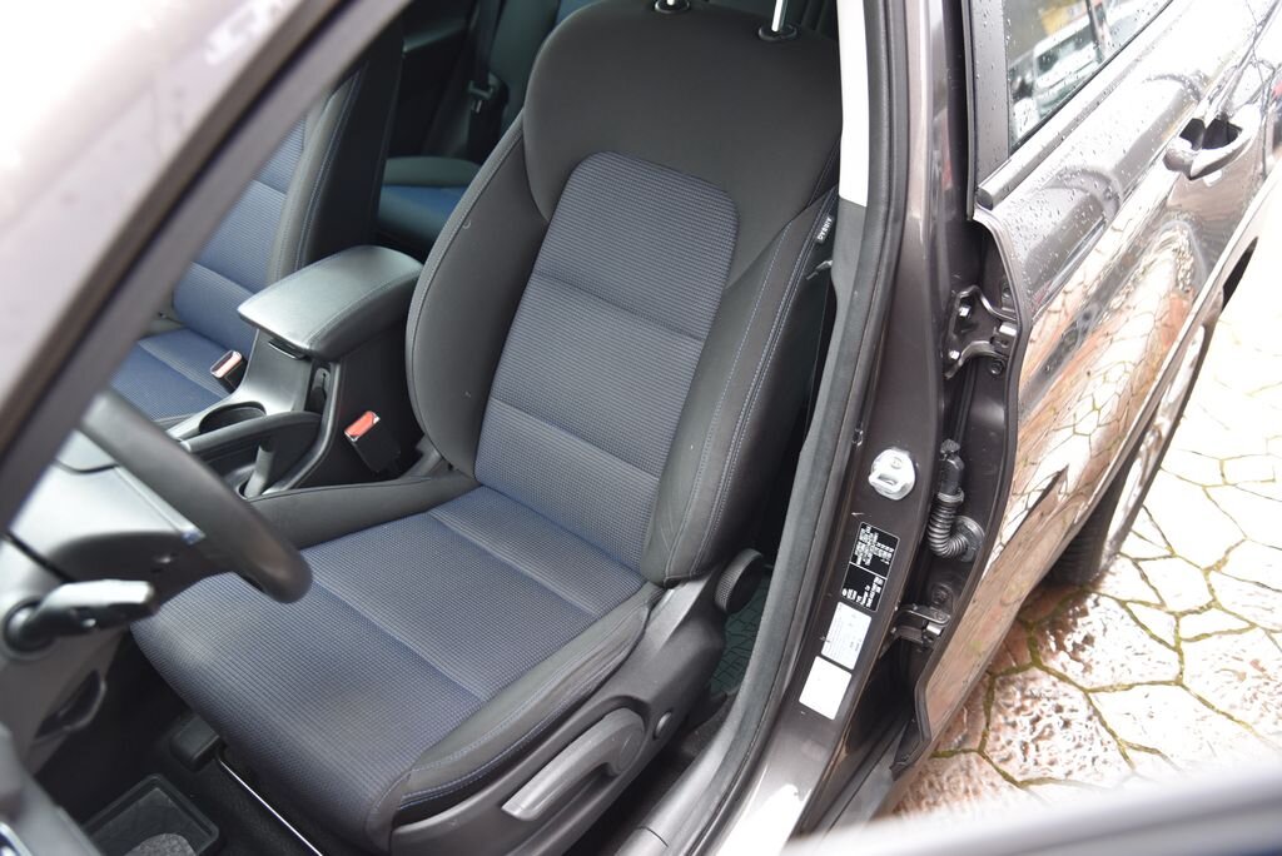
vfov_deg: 43.7
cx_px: 641
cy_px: 428
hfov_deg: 61.9
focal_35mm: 30
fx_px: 1069
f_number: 4
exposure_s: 1/30
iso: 500
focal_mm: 30
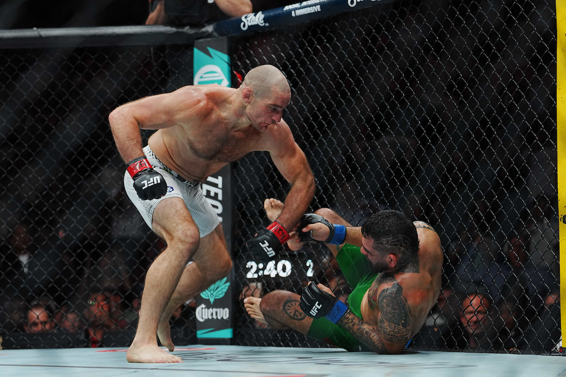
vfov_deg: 11.2
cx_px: 283
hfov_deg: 16.8
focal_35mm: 122
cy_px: 188
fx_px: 1918
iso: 1600
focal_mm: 122
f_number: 2.8
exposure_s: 1/1250
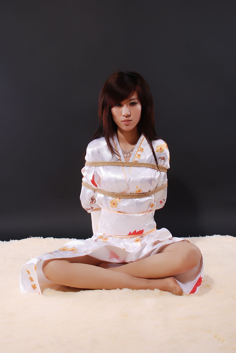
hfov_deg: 28.2
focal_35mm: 48
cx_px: 118
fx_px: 471
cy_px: 176
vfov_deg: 41.1
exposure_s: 1/8
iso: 100
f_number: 8
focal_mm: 32
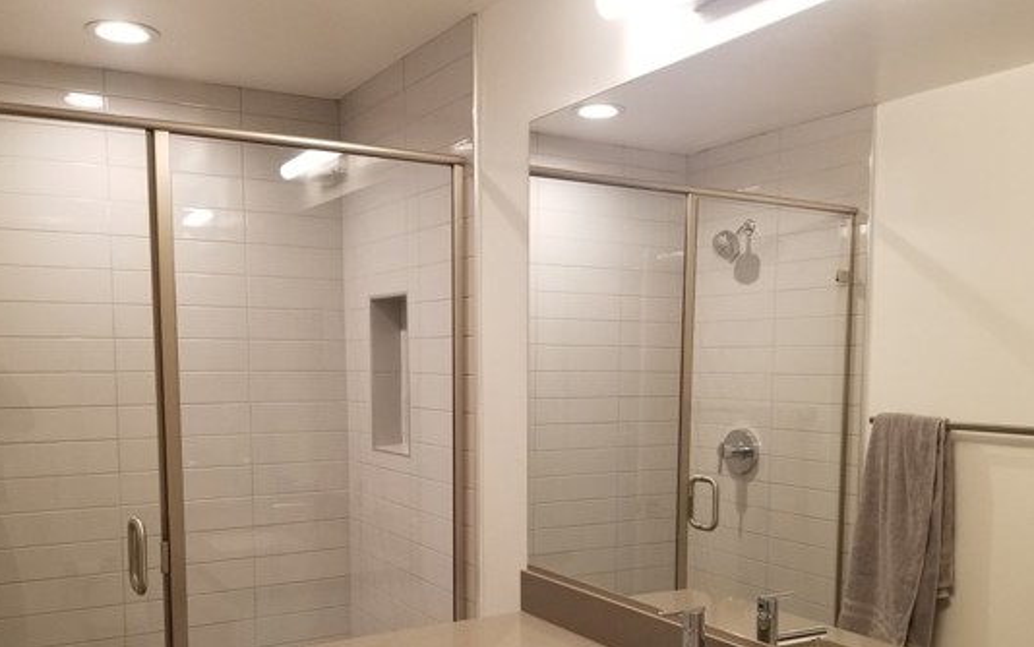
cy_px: 432
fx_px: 930
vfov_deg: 37.9
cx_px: 484
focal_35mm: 33
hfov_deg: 58.1
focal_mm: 4.3
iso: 125
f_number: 1.7
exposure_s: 1/60
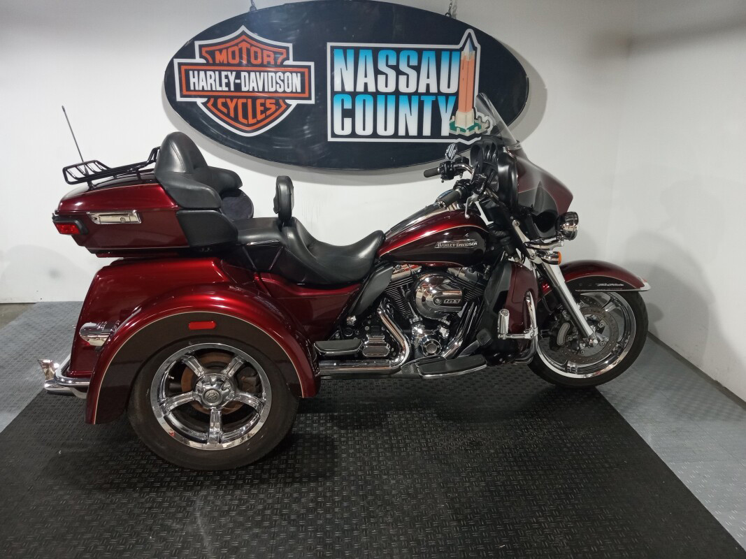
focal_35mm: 28
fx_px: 603
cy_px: 280
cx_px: 373
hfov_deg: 63.4
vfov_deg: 49.7
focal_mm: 3.71
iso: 385
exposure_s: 1/40
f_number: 2.2
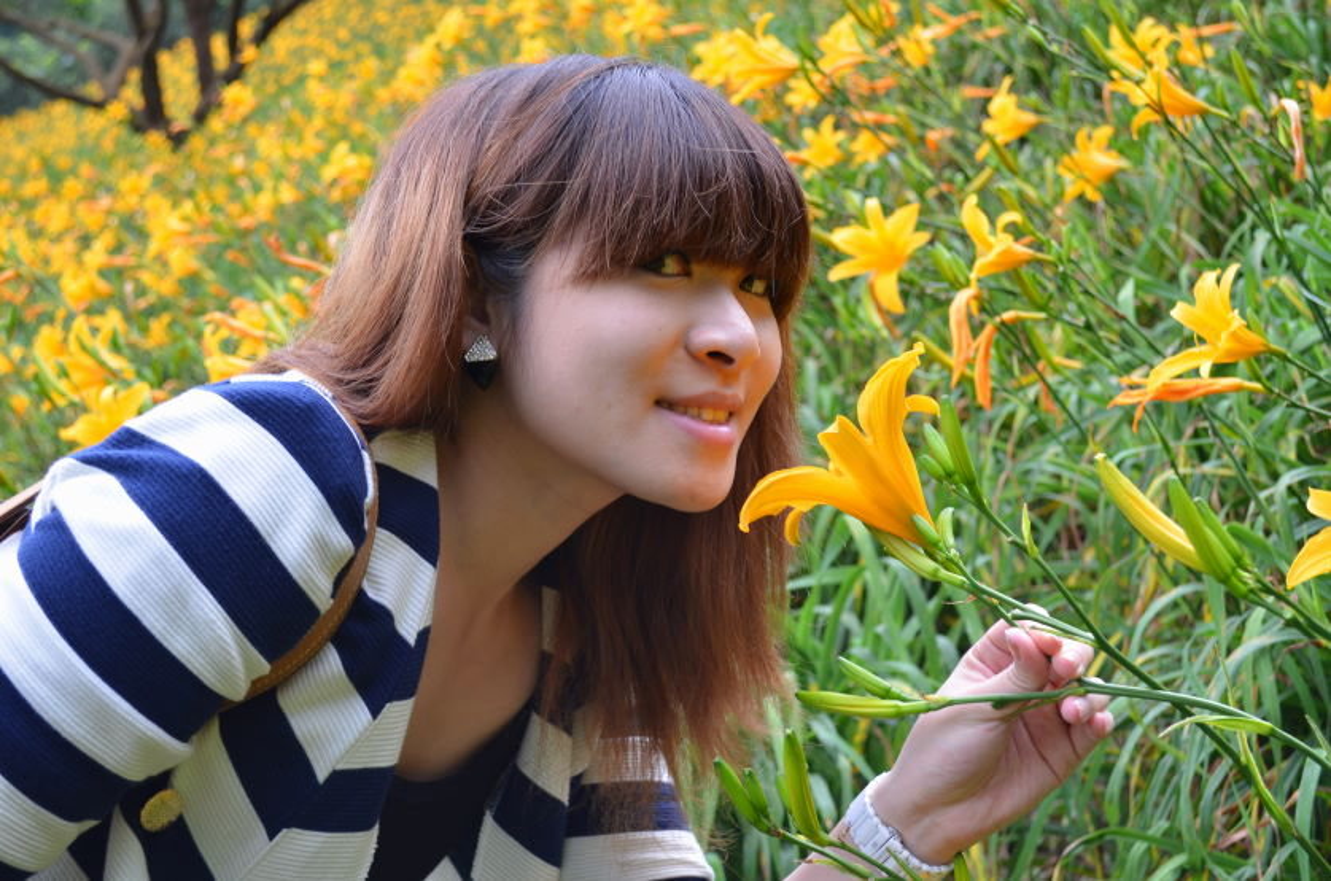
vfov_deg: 24.9
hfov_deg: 36.9
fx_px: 1992
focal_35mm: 54
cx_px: 666
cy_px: 440
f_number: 5.6
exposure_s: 1/80
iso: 200
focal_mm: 36
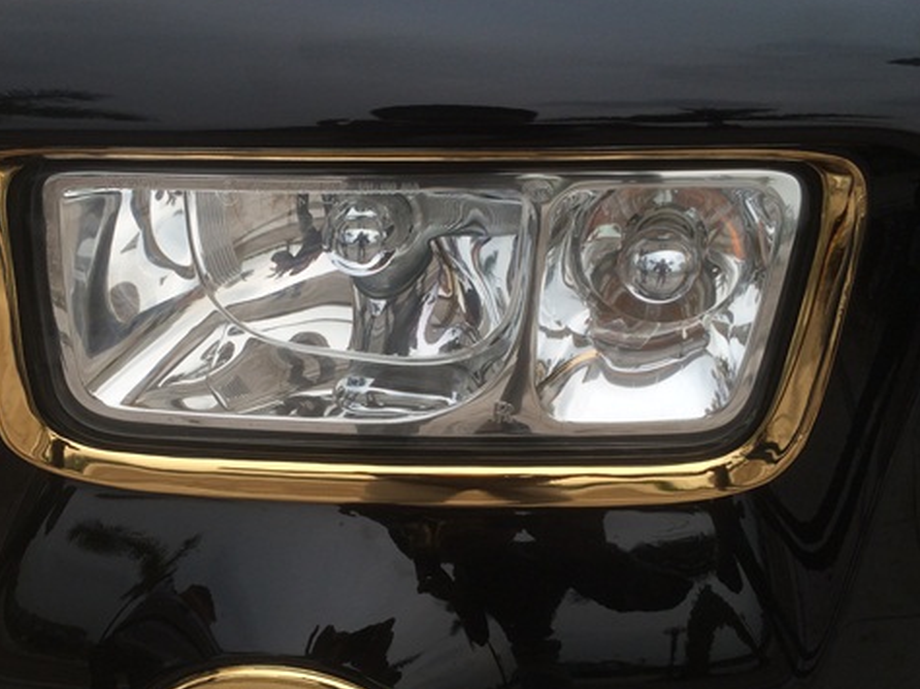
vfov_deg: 37.6
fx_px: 1009
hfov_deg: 48.8
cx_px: 386
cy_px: 410
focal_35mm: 38
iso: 32
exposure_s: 1/662
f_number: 2.2
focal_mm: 4.12
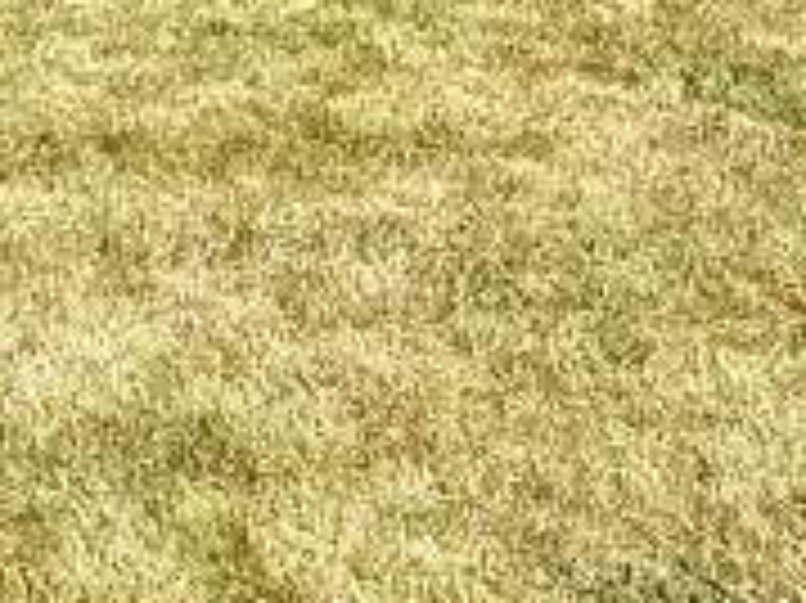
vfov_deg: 15.1
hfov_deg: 23.3
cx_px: -14
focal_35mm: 80
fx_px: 1861
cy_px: -594
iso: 50
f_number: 2.2
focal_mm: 2.22
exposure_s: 1/1464
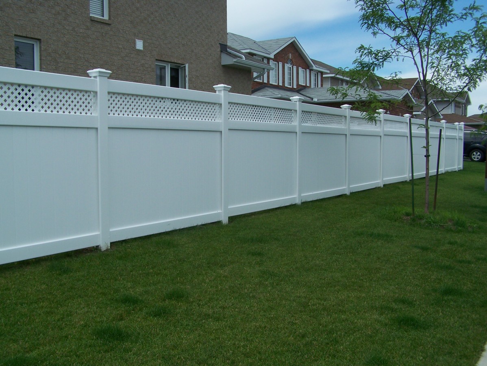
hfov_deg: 49.0
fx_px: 535
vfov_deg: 37.8
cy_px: 183
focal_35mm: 38
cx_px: 244
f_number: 5.6
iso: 80
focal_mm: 6.3
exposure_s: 1/800
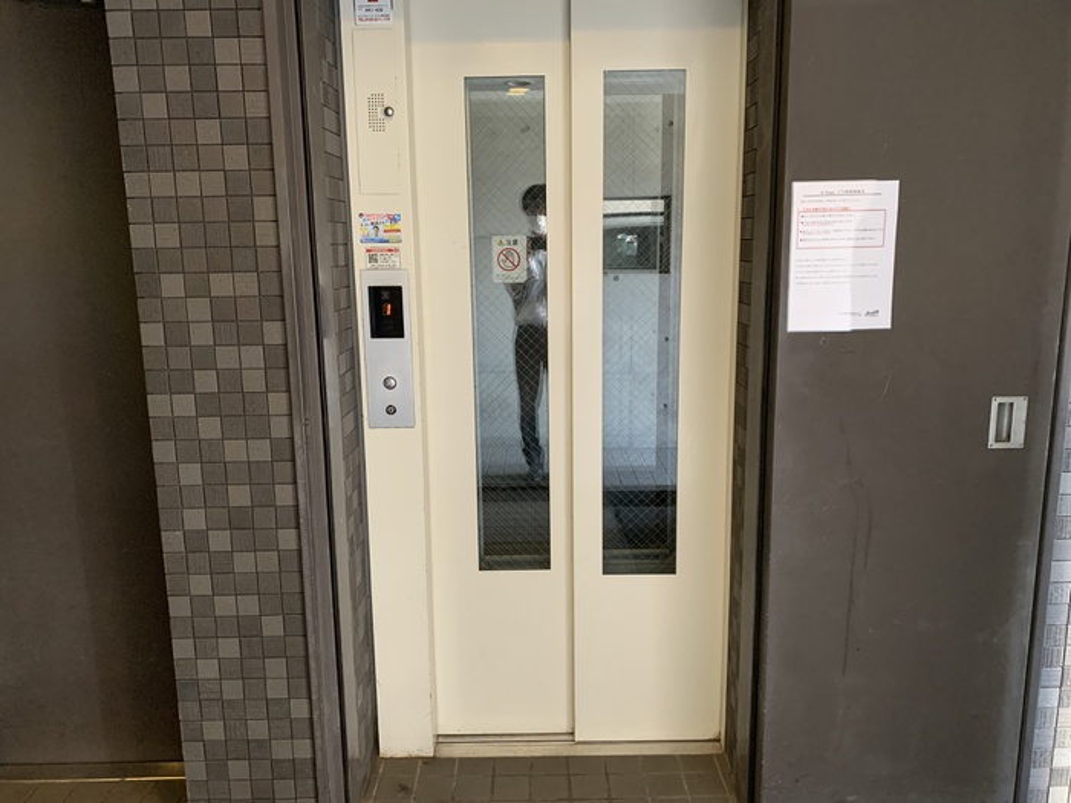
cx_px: 536
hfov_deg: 67.3
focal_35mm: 26
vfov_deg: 53.1
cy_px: 402
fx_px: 804
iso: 400
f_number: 1.8
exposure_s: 1/33
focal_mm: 4.25
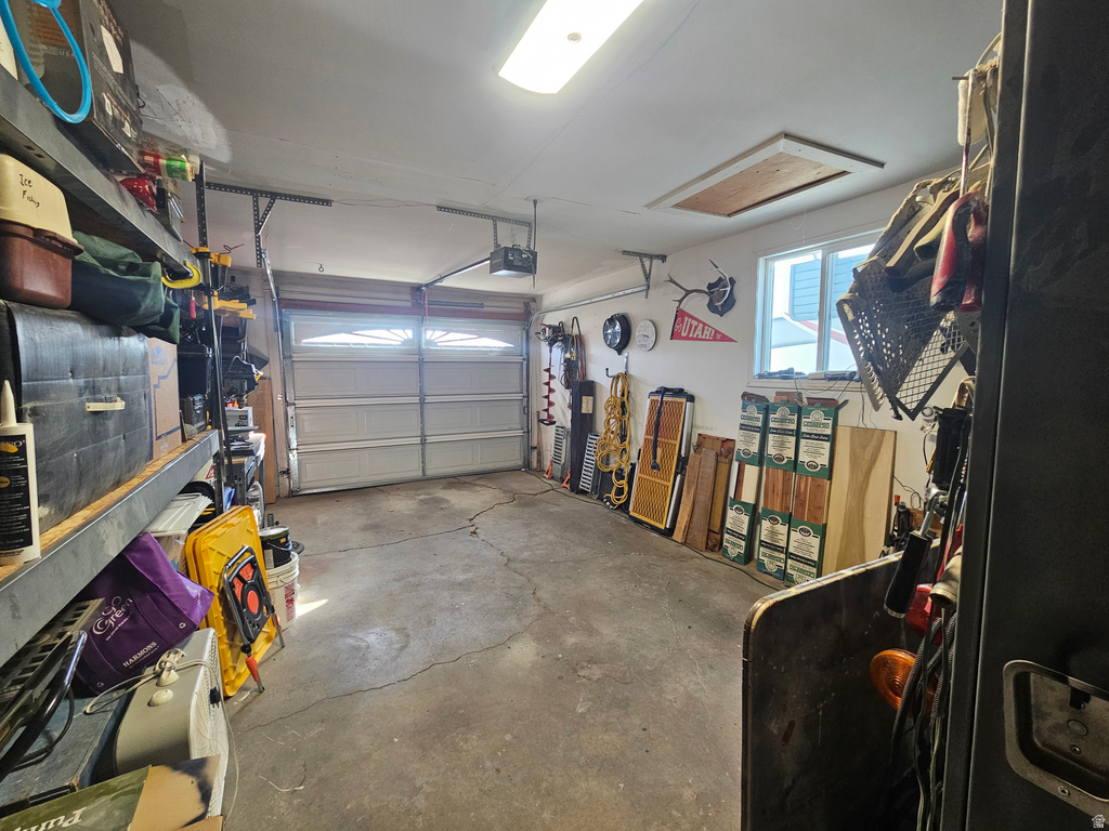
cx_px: 554
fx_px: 416
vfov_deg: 89.9
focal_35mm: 13
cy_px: 416
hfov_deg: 106.2
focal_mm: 2.2
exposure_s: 1/60
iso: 160
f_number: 2.2
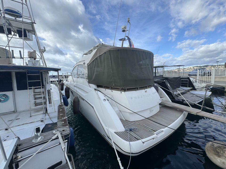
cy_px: 84
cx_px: 113
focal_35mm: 14
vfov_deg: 85.7
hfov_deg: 102.1
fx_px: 91
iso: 50
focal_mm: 2.22
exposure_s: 1/1034
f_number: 2.2
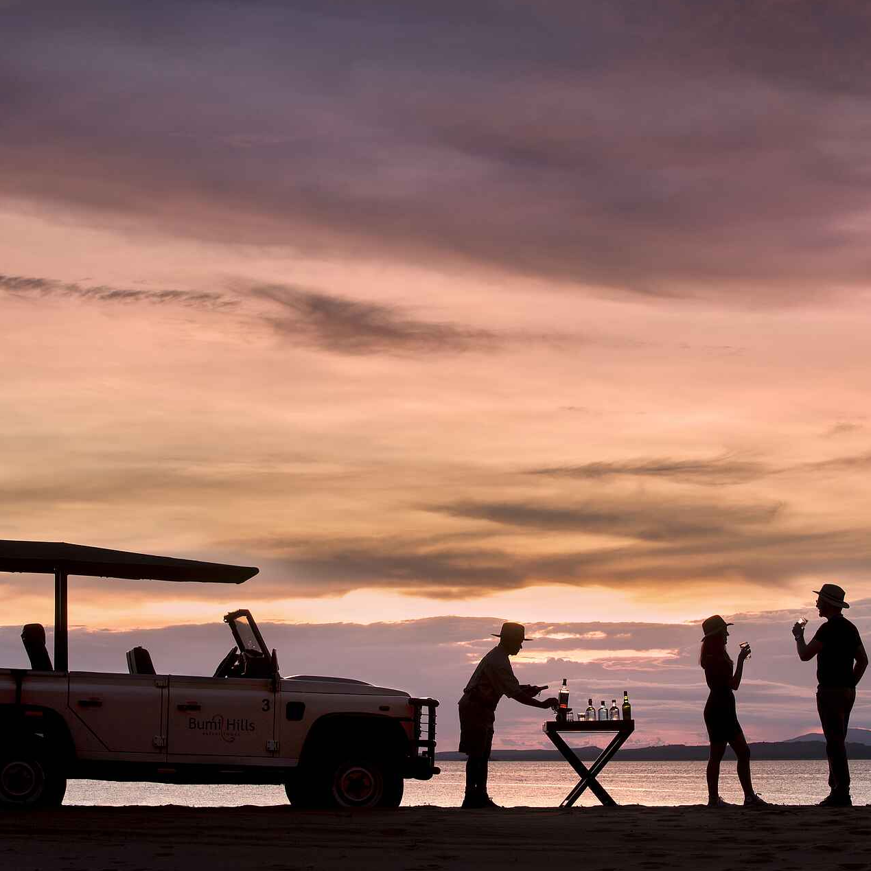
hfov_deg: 19.3
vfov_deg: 19.3
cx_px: 449
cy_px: 433
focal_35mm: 90
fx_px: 2562
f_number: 9.5
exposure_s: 1/8
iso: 200
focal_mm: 70
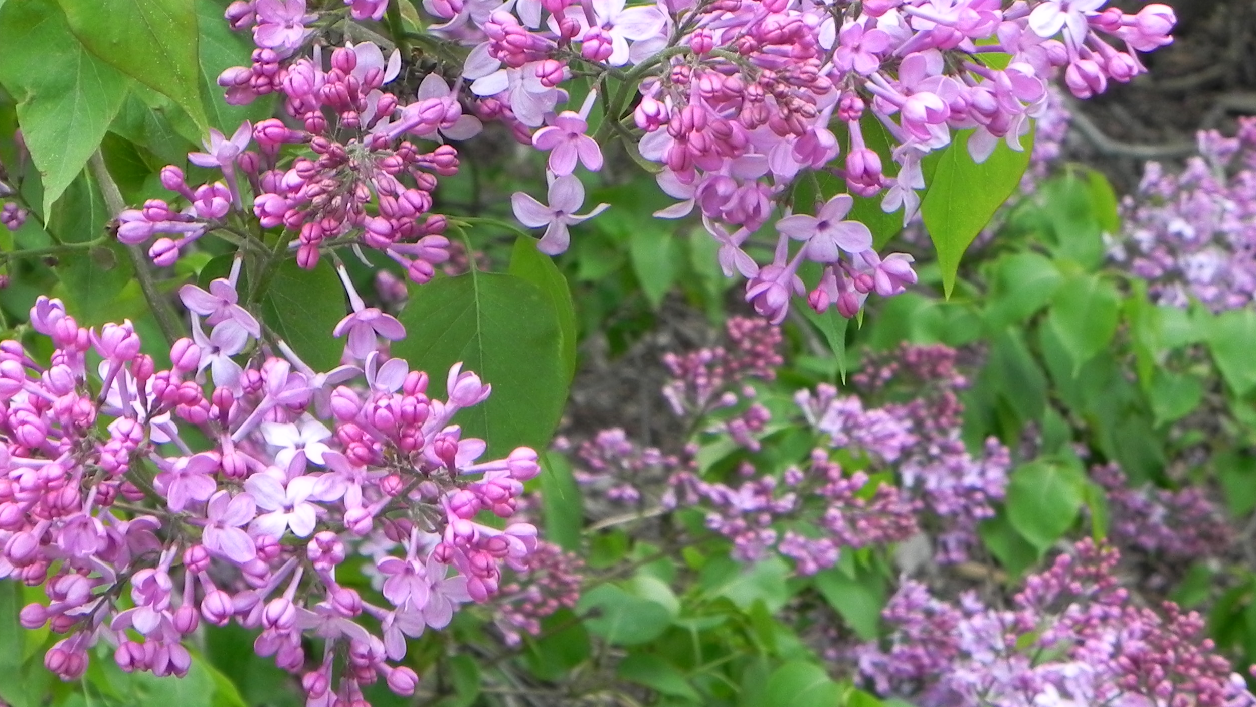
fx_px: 3963
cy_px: 97
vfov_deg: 10.1
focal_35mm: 119
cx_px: 348
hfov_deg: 17.9
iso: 160
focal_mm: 13.4
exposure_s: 1/147
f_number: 4.5
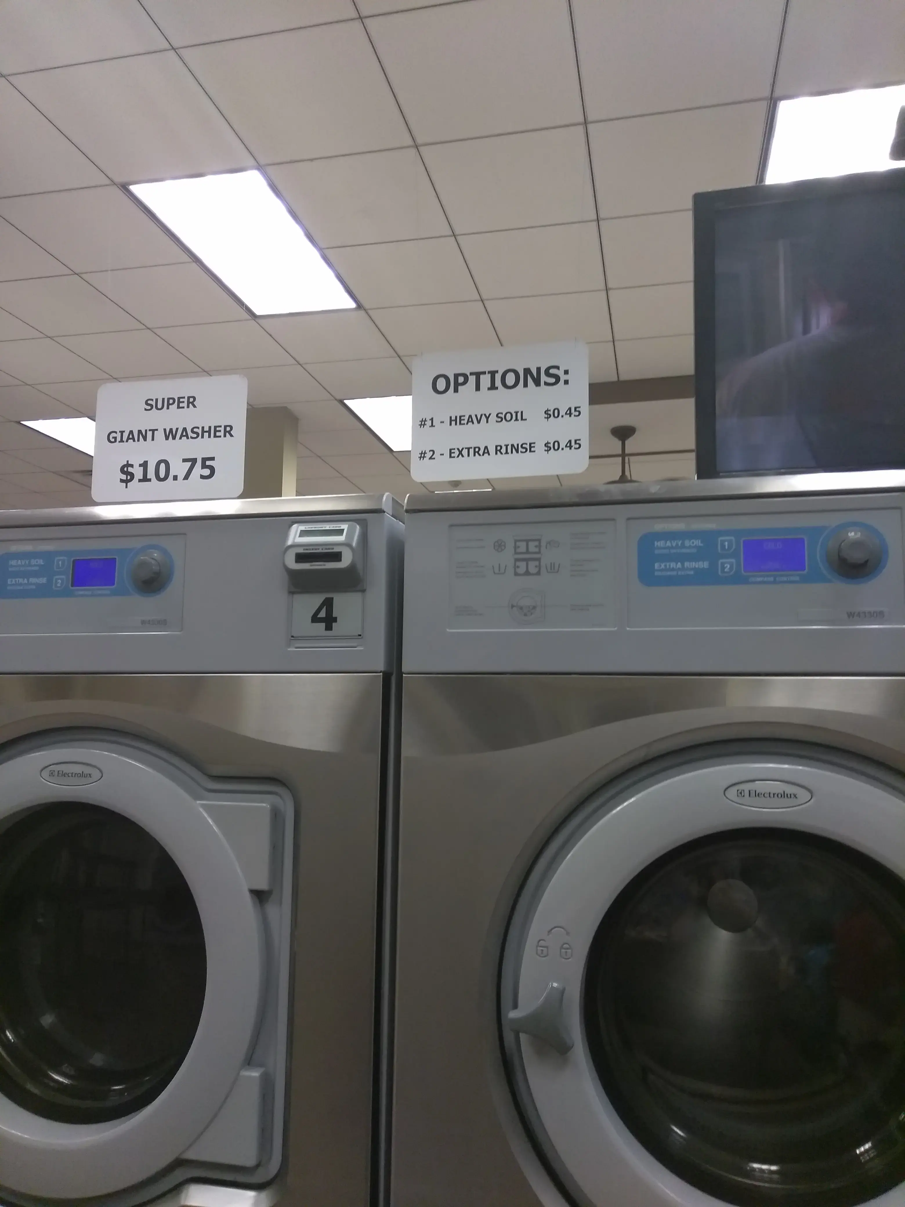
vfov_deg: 81.7
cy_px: 604
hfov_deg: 66.0
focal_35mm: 20
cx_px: 452
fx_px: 697
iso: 378
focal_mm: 3.46
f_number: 2.2
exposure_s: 1/30
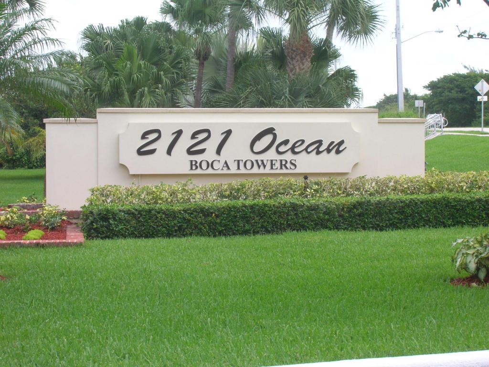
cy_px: 184
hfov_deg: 25.0
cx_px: 244
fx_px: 1102
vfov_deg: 18.9
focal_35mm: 78
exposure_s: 1/53.2
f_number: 6.9
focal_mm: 13
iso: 50
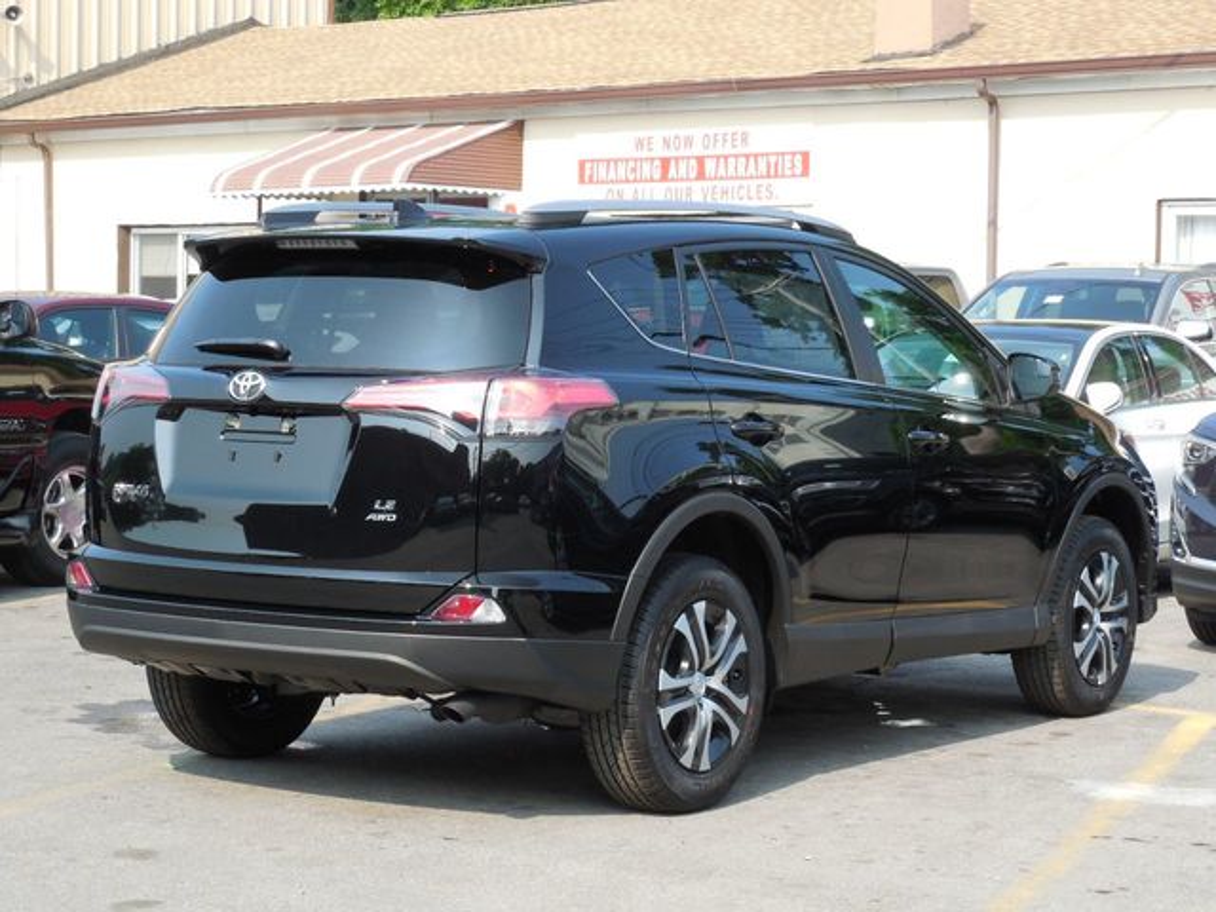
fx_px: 2740
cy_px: 456
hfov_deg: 25.0
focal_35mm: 78
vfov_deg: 18.9
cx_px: 608
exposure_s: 1/200
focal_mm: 14.1
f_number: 4.5
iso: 125
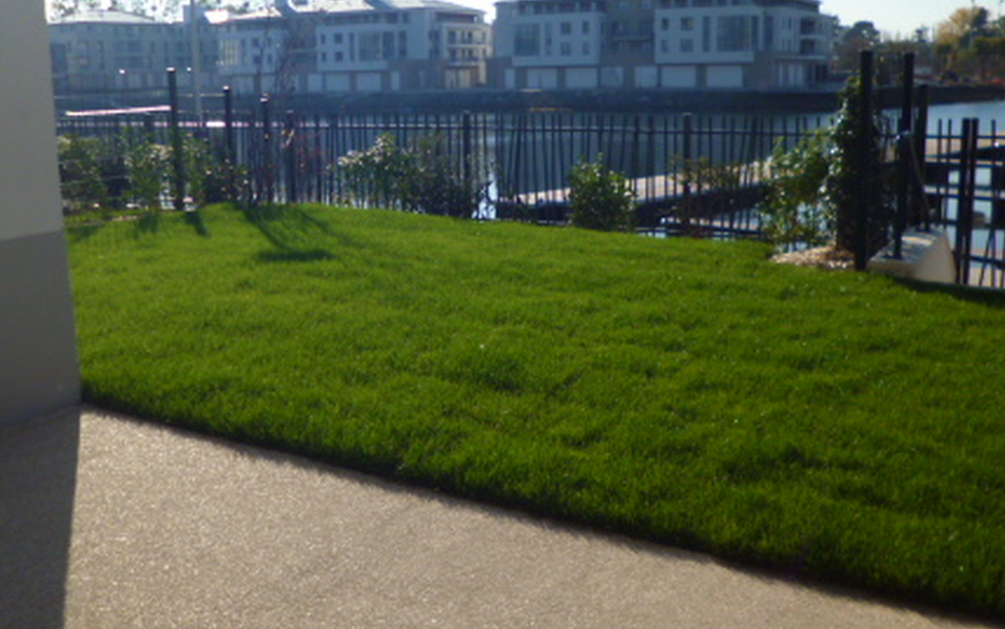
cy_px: 256
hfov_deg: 51.5
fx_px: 1041
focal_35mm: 38
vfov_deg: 33.5
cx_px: 467
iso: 100
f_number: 9
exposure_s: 1/160
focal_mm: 4.3
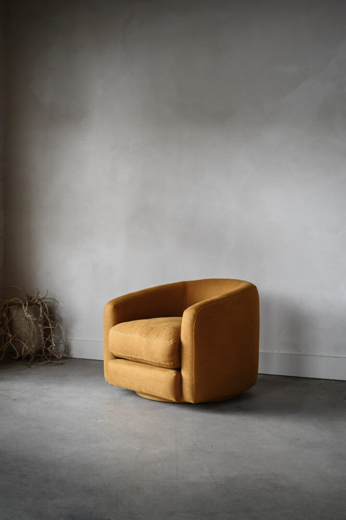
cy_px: 260
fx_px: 592
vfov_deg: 47.4
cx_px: 173
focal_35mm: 41
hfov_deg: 32.6
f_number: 4
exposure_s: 1/50
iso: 320
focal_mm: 41
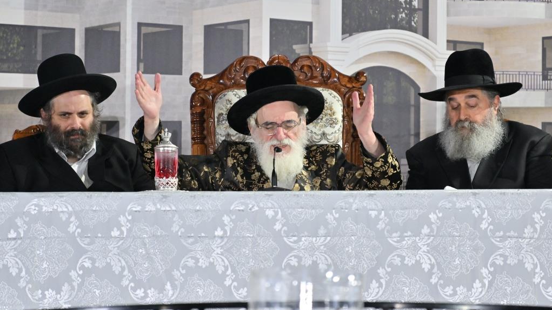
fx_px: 4610
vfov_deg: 3.9
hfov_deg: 6.9
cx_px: 276
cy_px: 130
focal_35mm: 315
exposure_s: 1/125
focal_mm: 200
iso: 1000
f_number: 2.8
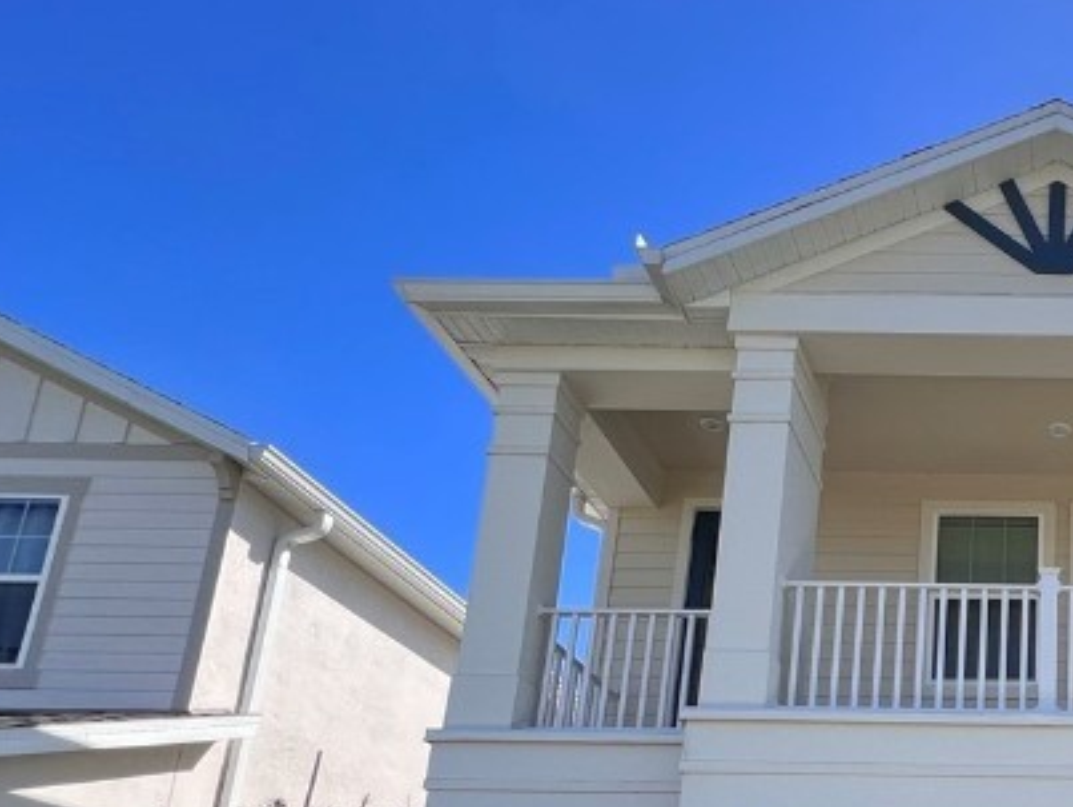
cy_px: 839
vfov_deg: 37.5
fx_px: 1024
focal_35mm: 33
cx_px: 1108
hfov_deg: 45.3
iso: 32
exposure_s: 1/881
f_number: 1.8
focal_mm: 1.57
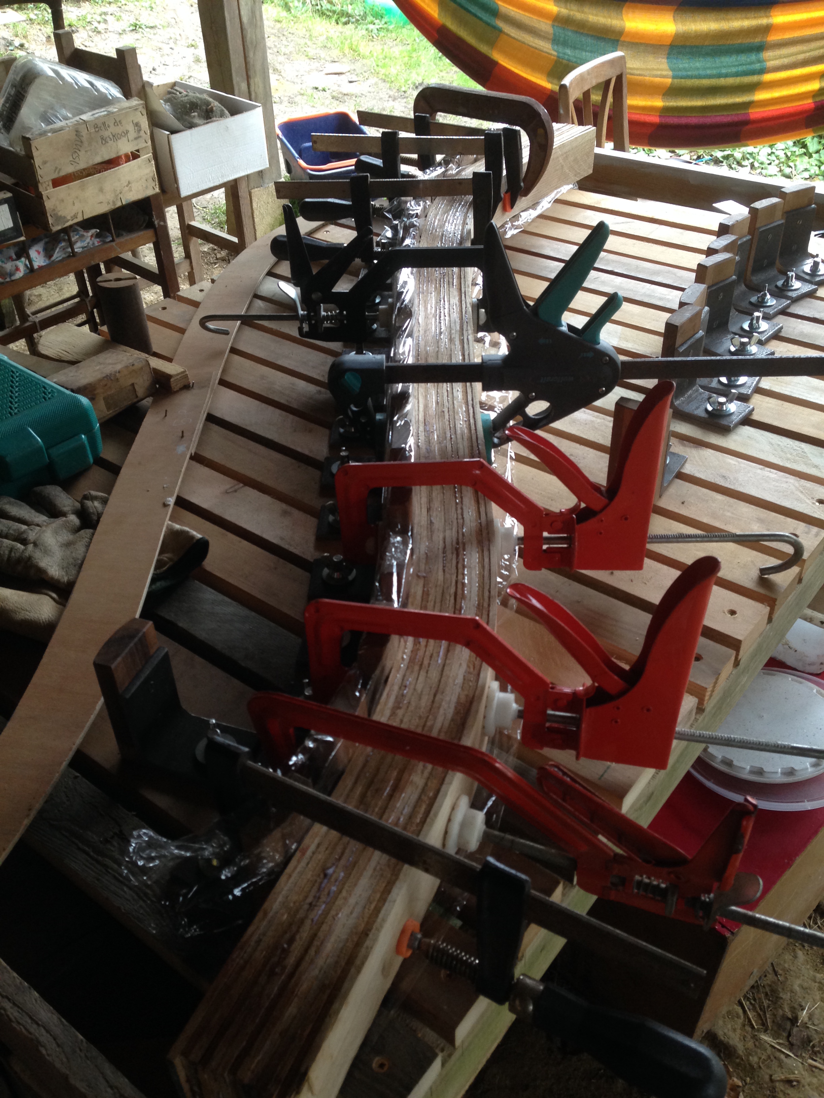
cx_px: 412
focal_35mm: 33
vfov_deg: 55.4
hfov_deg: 42.9
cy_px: 549
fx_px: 1047
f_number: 2.4
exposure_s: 1/20
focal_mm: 4.12
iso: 100
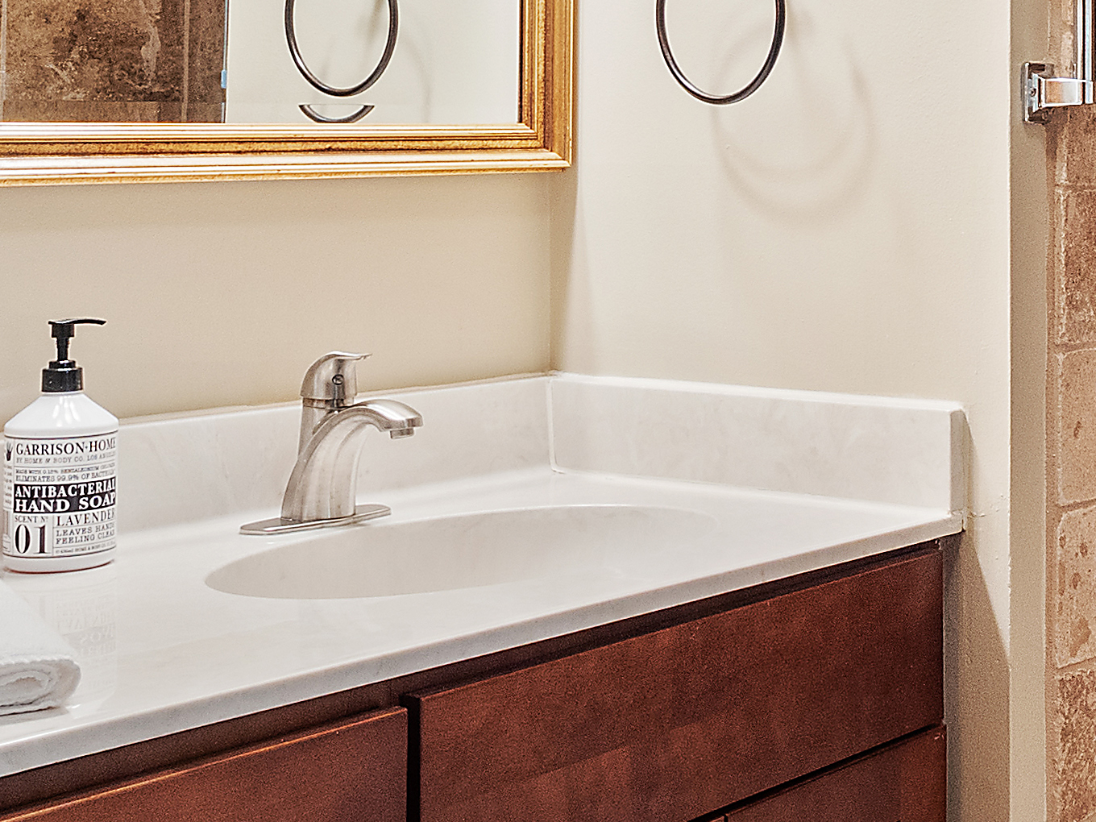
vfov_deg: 23.9
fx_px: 1931
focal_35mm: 61
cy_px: 243
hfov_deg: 28.7
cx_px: 1206
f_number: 5.6
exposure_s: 1/5
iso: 400
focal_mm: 8
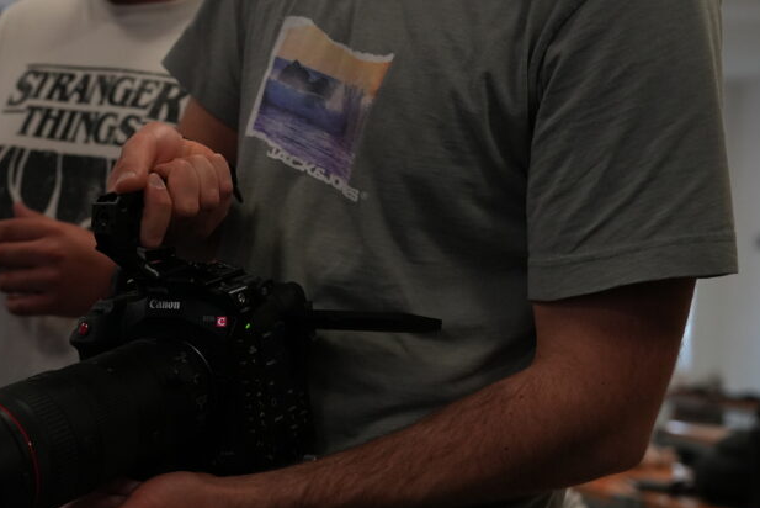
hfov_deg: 25.7
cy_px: 244
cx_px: 206
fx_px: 1647
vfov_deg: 17.5
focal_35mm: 78
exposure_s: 1/500
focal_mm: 47
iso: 3200
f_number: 4
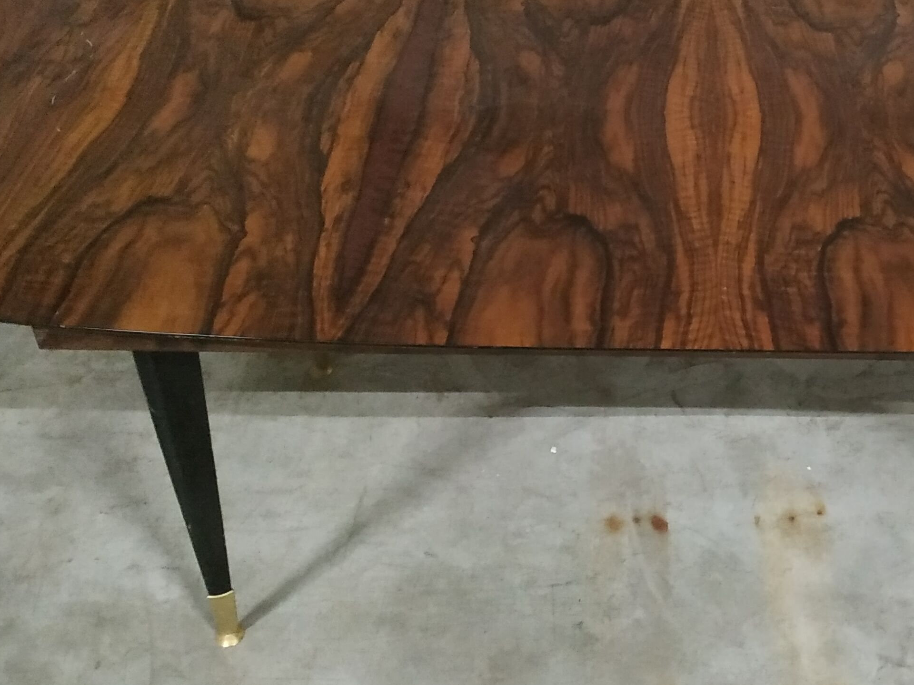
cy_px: 187
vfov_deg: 28.8
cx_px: 712
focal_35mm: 50
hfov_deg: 37.0
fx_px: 1320
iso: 1600
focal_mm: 3.94
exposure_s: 1/20
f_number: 1.9
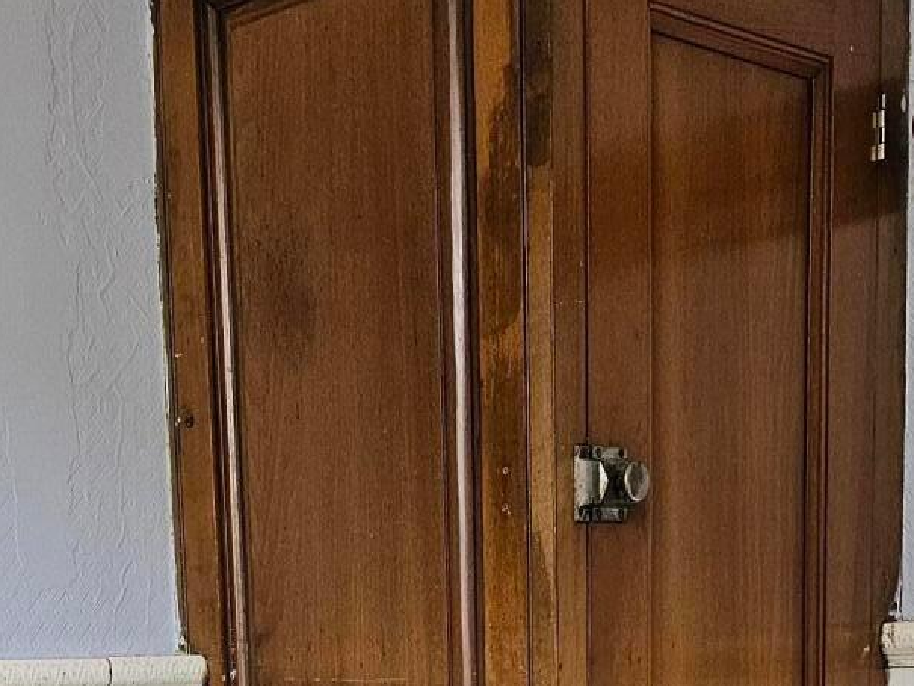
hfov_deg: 25.3
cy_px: 1056
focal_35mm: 76
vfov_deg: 17.3
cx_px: 224
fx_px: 2007
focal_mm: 6.3
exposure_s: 1/120
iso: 500
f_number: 1.7
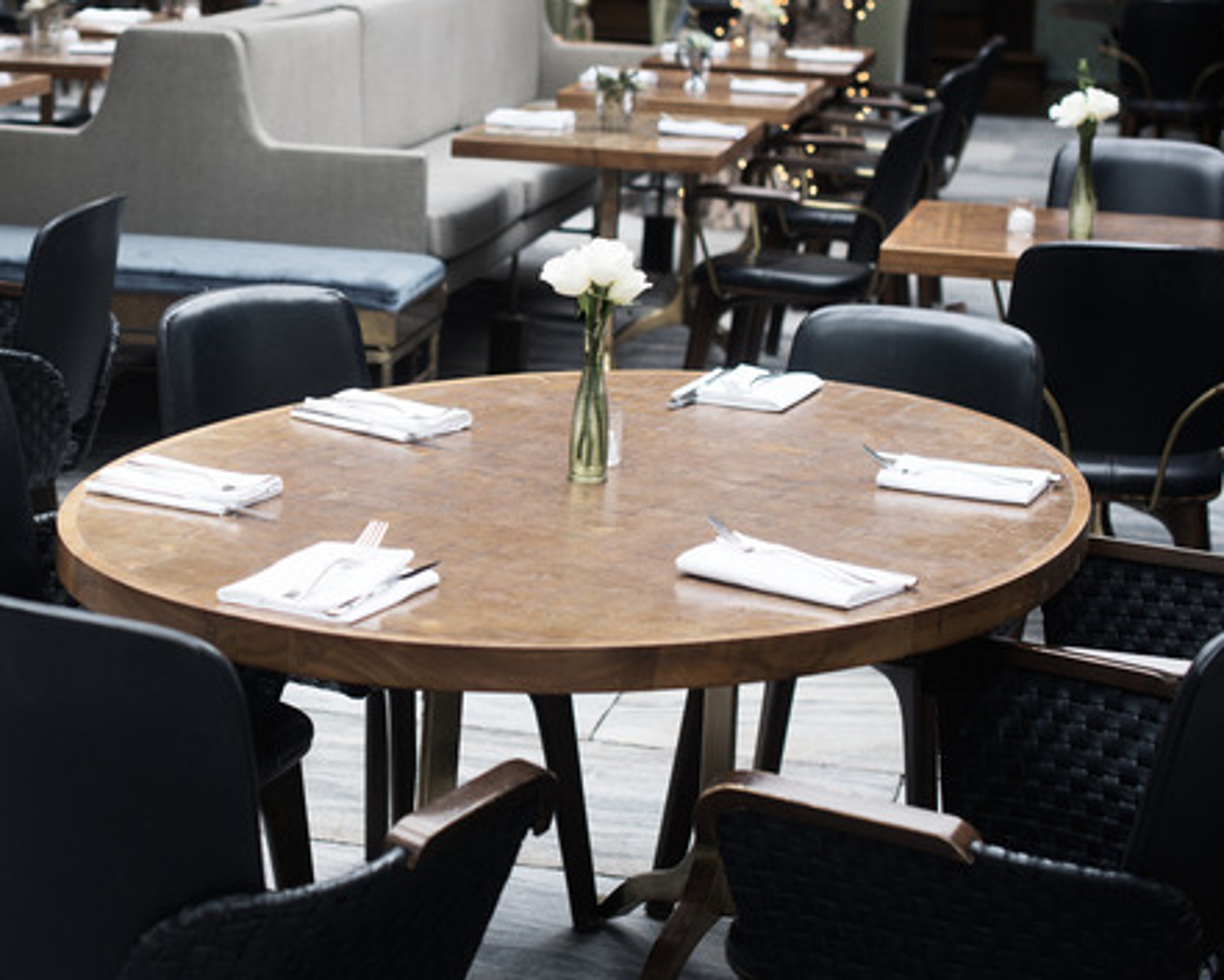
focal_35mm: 83
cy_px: 267
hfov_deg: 22.7
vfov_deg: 18.4
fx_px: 3007
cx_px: 280
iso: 100
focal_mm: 50
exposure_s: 1/50
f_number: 3.5
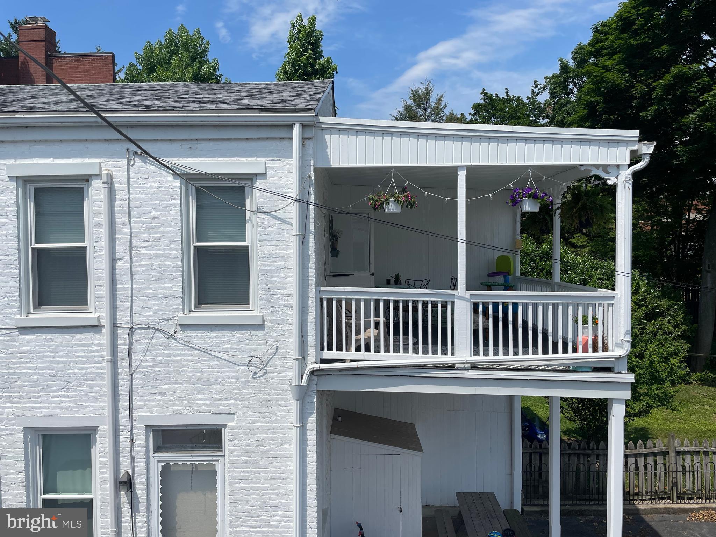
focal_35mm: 26
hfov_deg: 67.3
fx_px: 538
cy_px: 268
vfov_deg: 53.1
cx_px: 358
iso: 32
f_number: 1.6
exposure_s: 1/6494
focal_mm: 4.2
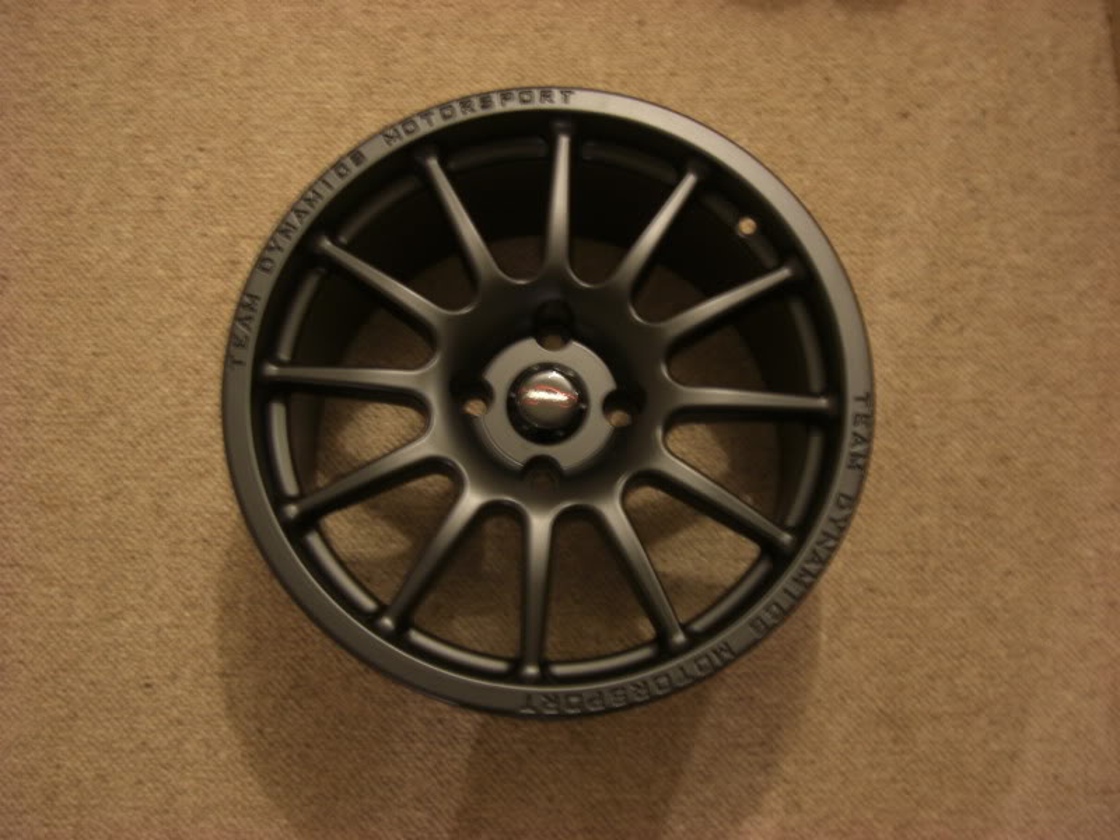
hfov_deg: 49.0
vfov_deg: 37.7
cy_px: 420
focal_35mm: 38
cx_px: 560
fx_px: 1229
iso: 200
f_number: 2.8
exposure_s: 1/2
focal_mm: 7.9
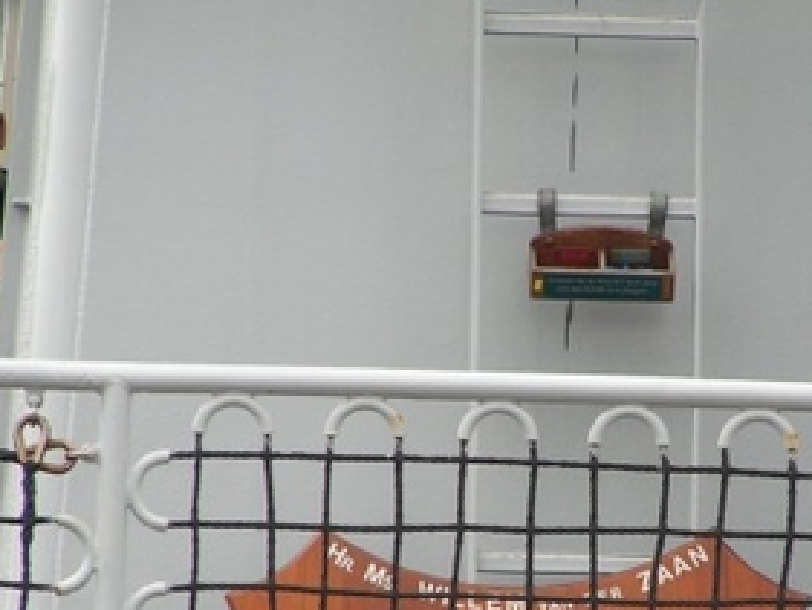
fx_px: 15840
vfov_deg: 2.2
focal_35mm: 675
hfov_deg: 2.9
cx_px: 592
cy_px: 504
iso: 80
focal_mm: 63
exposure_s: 1/400
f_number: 3.7
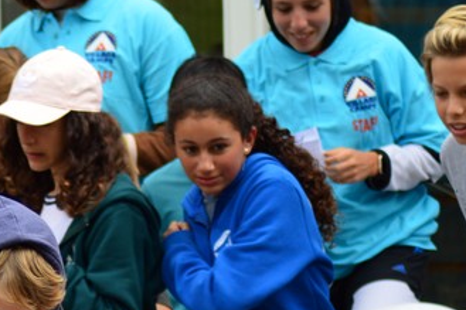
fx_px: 6650
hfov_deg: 4.0
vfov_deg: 2.7
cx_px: -41
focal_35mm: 514
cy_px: 332
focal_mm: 110
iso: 200
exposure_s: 1/320
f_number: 4
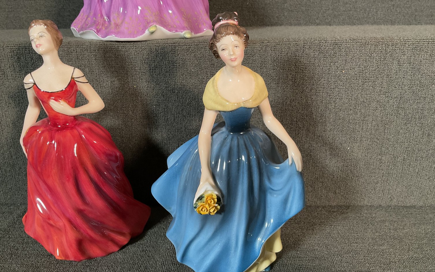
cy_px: 151
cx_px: 218
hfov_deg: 61.2
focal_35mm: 31
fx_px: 368
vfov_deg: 40.6
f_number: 1.8
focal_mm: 3
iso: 50
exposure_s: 1/60
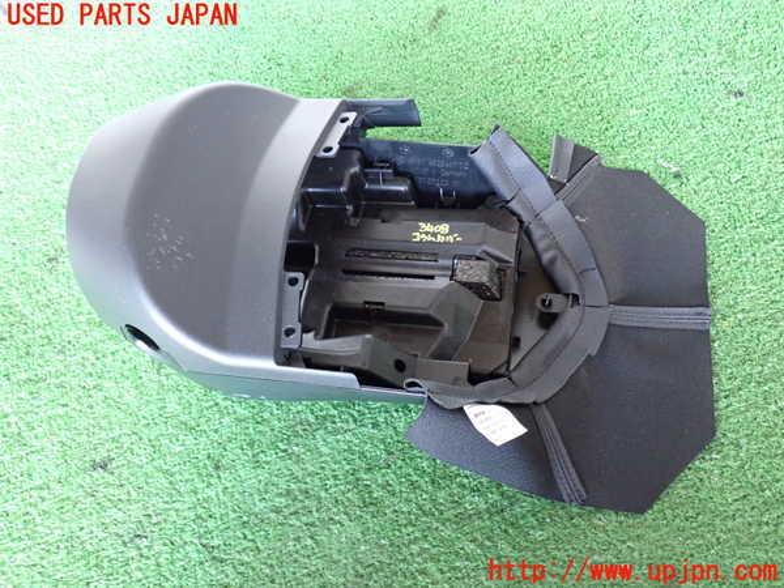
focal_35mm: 32
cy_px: 294
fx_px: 725
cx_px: 392
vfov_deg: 44.2
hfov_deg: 56.8
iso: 800
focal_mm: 5.79
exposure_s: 1/30
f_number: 2.4
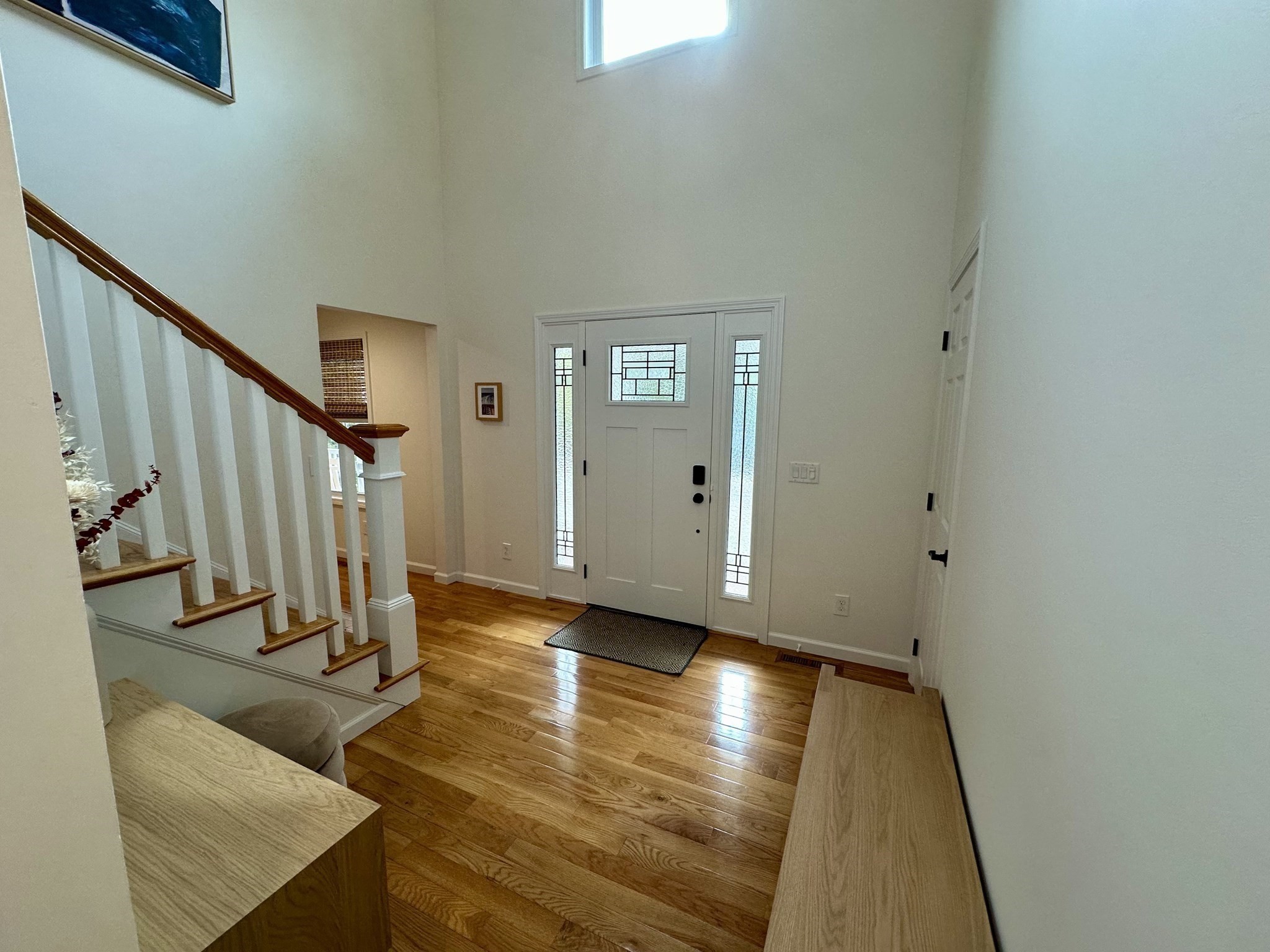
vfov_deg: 85.7
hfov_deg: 102.1
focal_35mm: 14
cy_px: 476
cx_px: 635
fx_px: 514
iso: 125
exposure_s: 1/120
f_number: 2.2
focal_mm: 2.22
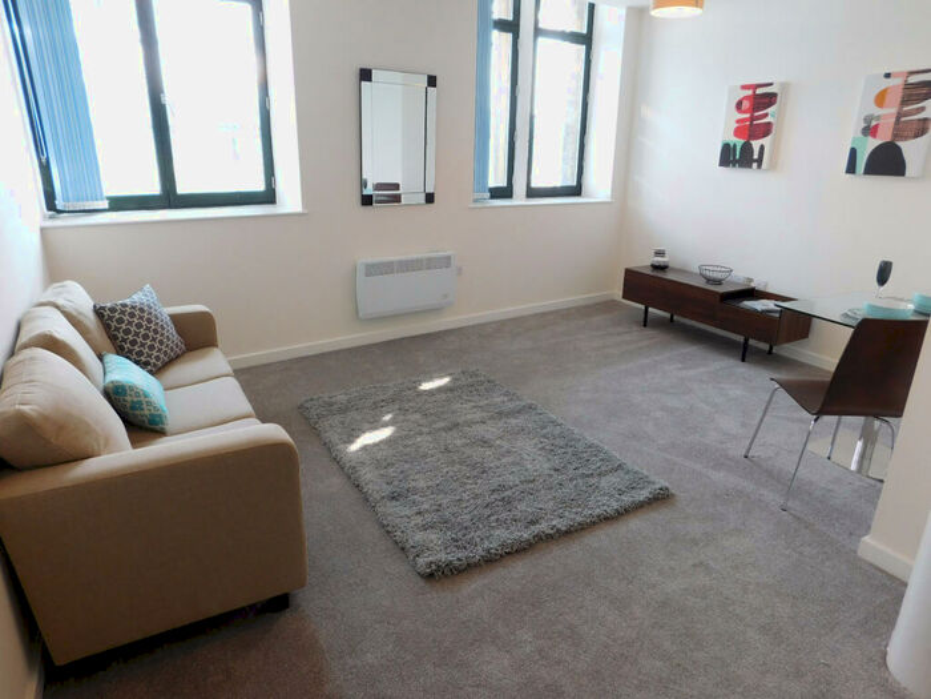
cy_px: 350
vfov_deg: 58.9
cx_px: 466
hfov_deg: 73.9
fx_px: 619
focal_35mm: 23
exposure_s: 1/40
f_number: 3
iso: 125
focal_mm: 4
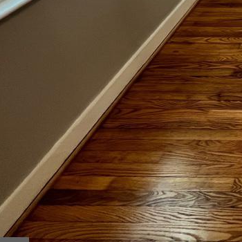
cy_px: -59
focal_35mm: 42
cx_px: 364
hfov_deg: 27.5
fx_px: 332
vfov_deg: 32.1
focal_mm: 1.57
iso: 250
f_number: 1.8
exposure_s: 1/120
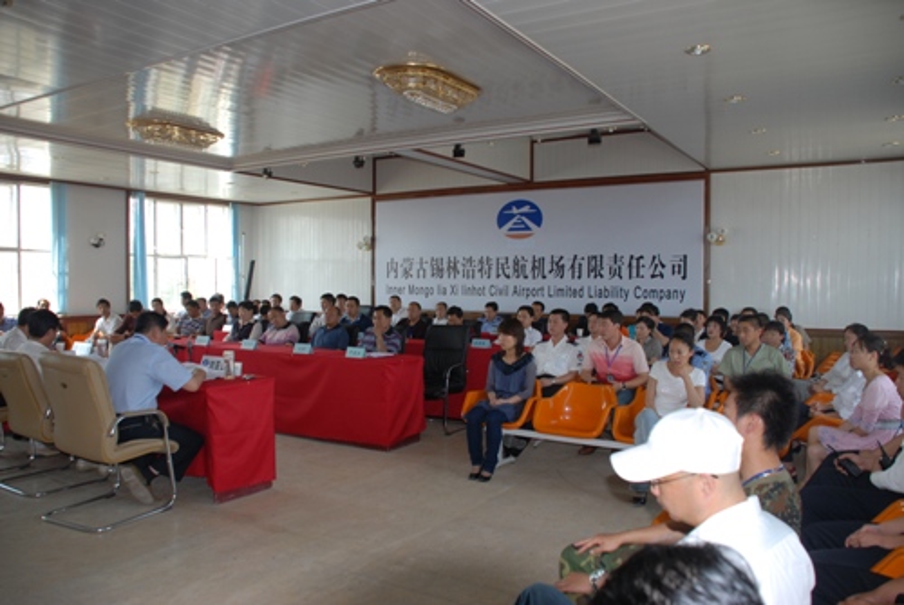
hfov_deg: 67.3
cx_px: 452
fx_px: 679
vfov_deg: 48.1
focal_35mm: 27
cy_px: 302
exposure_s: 1/60
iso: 100
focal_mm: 18
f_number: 3.5
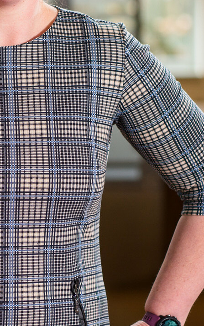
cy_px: 137
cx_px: 37
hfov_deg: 4.2
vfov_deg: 6.7
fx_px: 2793
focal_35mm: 314
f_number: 3.2
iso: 160
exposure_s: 1/125
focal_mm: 85
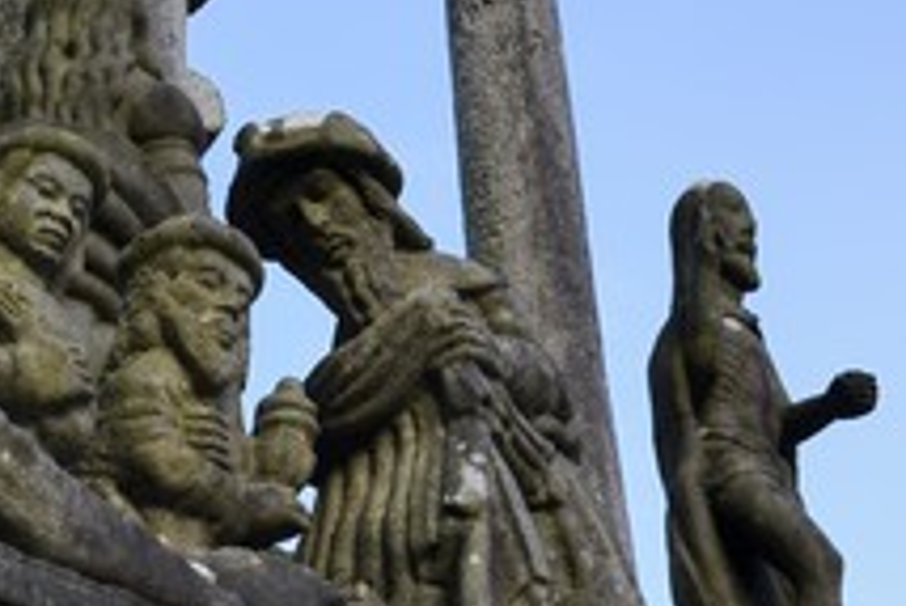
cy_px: 420
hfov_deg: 21.5
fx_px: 2367
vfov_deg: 14.5
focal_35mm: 94
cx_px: 262
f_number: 8
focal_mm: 48
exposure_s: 1/100
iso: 200
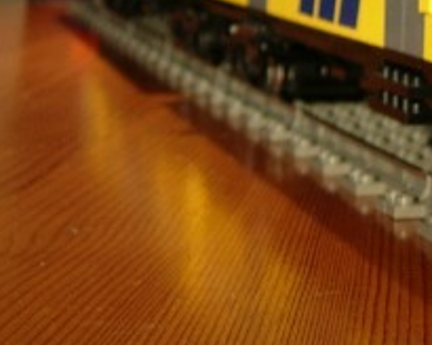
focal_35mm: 116
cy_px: 46
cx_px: 470
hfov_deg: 16.1
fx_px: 1483
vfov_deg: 13.2
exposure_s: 1/12.3
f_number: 2.8
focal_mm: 7.8
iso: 64
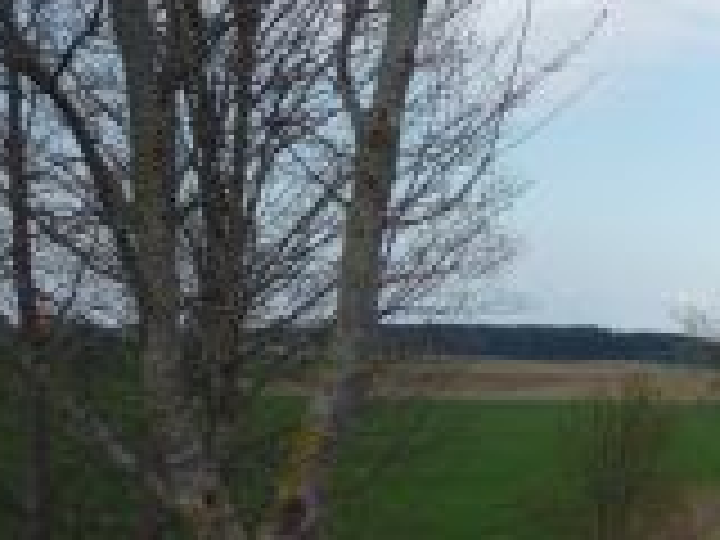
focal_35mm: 96
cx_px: 1058
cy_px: 522
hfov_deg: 18.3
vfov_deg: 15.2
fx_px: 1997
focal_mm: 5.2
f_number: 5
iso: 100
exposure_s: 1/400
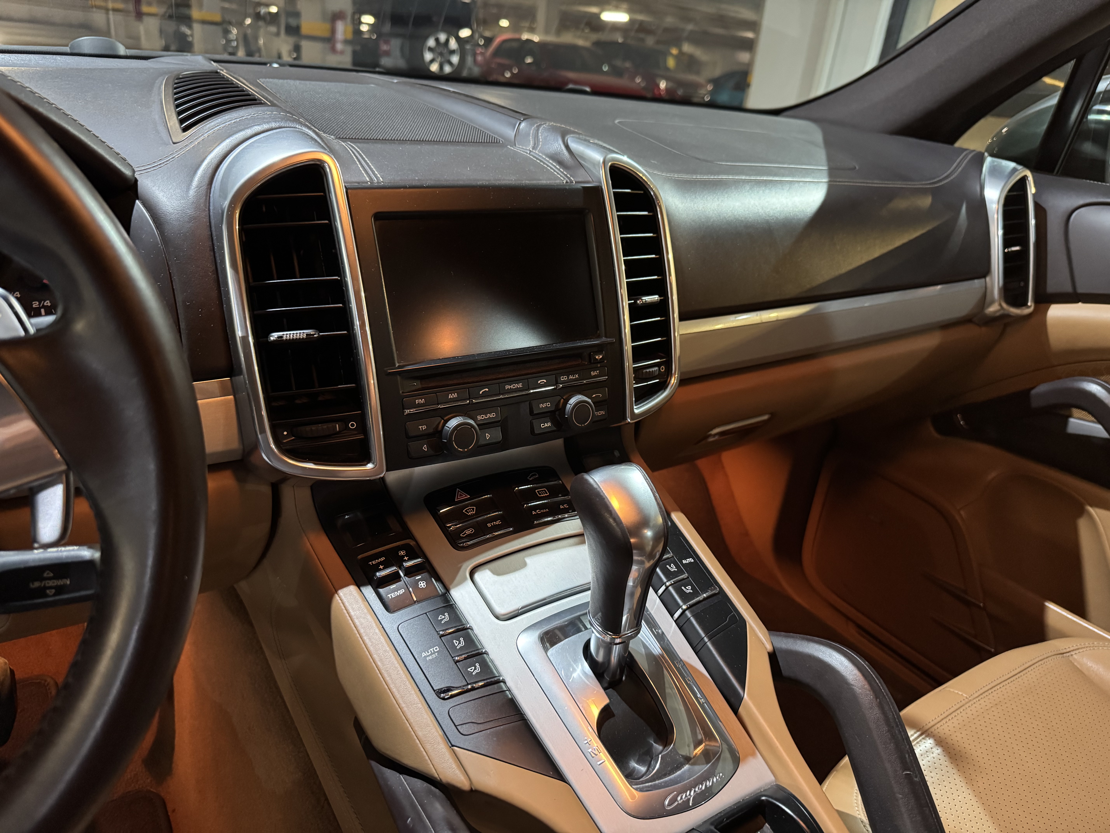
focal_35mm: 24
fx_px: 770
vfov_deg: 56.8
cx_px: 555
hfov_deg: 71.6
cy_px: 416
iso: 800
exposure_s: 1/30
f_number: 1.78
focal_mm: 6.76
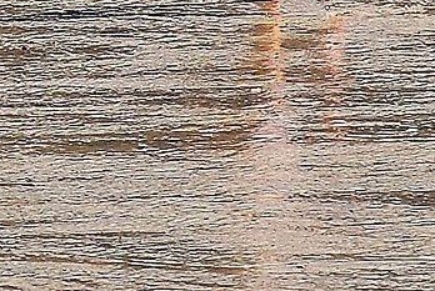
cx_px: -310
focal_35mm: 2068
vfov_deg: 0.7
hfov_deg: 1.0
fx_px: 25020
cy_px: -247
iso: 125
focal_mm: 200
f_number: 5.6
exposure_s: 1/500
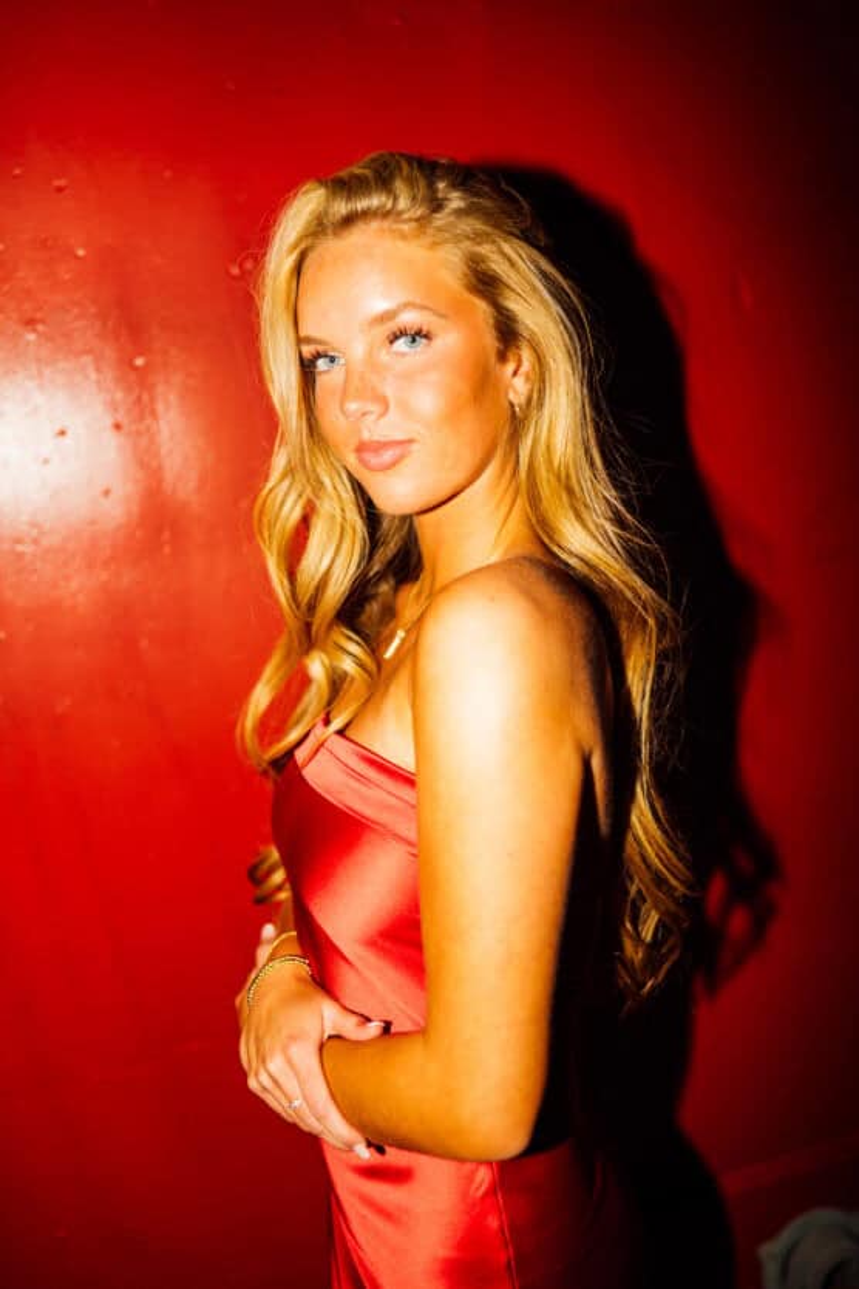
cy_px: 644
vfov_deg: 65.5
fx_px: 1002
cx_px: 430
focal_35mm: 28
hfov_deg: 46.4
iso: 64
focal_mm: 28
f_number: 1.4
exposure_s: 1/160
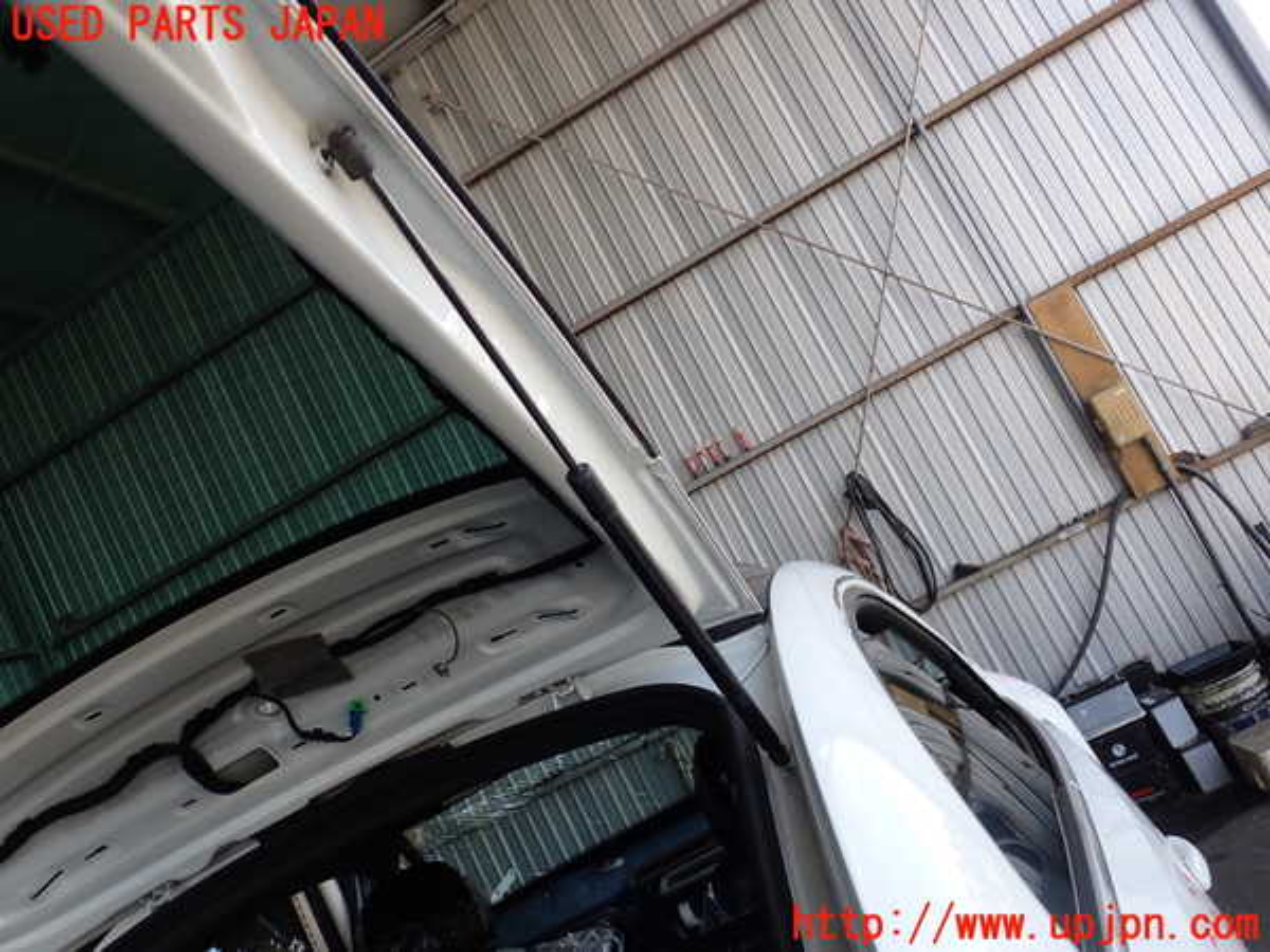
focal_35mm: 30
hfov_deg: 60.0
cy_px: 476
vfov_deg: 46.8
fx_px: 1101
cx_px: 635
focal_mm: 5.4
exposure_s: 1/160
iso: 100
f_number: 3.2
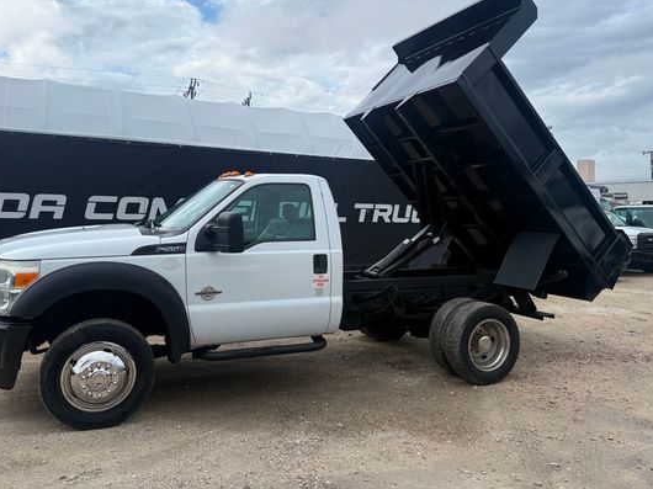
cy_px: 214
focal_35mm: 29
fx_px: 547
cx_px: 329
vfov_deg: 48.1
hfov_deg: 61.7
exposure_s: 1/3425
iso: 80
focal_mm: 6.76
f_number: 1.78
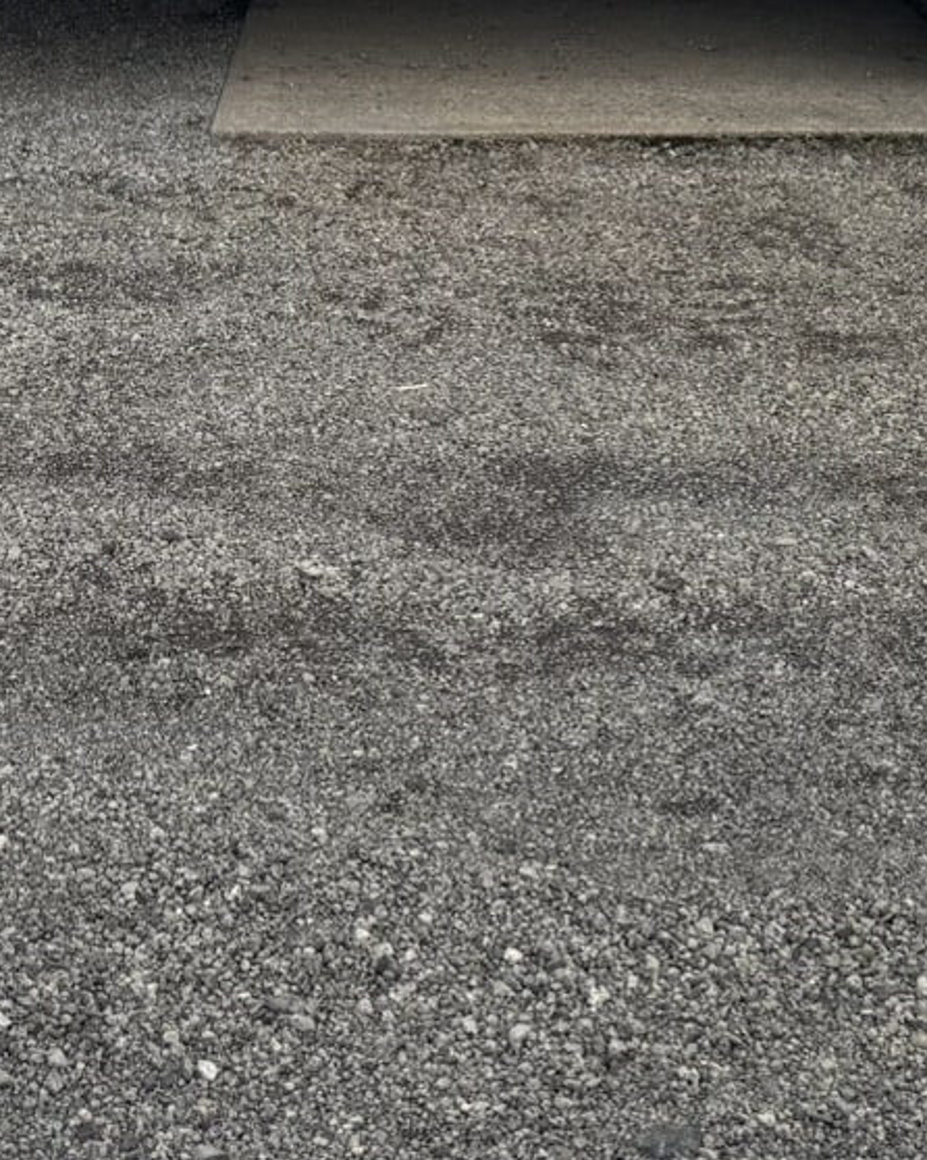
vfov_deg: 20.3
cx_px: 52
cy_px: -349
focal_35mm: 86
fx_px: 2951
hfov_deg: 17.5
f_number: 1.78
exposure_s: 1/1425
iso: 80
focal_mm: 6.76
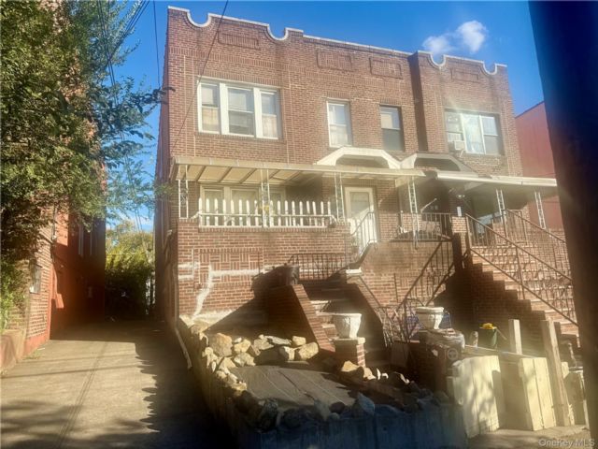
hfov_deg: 71.6
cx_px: 299
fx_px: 415
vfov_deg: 56.8
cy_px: 224
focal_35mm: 24
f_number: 1.78
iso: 80
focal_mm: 6.76
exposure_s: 1/2801
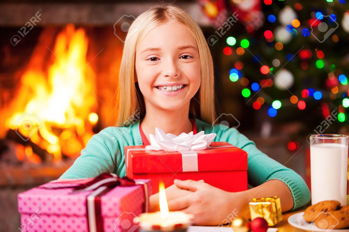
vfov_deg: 19.4
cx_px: 174
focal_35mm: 70
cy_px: 116
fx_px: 678
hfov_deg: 28.9
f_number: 3.5
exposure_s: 1/40
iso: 200
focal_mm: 70
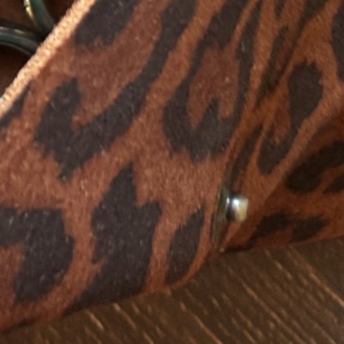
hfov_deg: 7.4
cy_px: -305
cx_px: -136
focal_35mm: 235
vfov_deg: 7.2
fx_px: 2642
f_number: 1.6
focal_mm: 5.96
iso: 160
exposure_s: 1/40
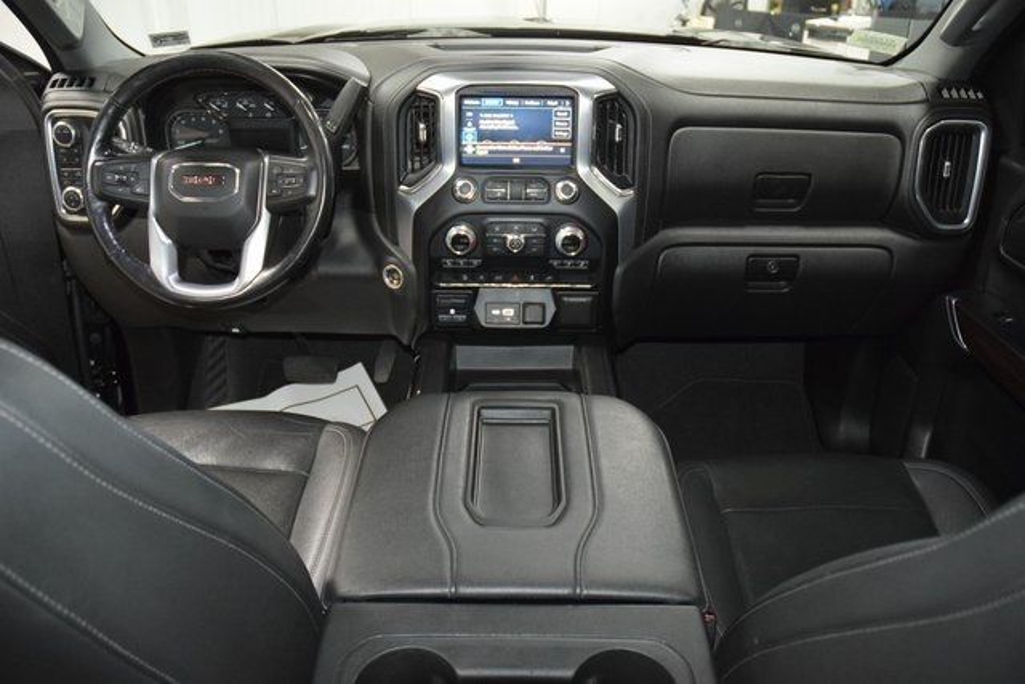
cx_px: 512
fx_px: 769
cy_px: 342
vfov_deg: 48.0
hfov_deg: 67.4
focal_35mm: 27
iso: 3200
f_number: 3.5
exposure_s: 1/80
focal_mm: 18
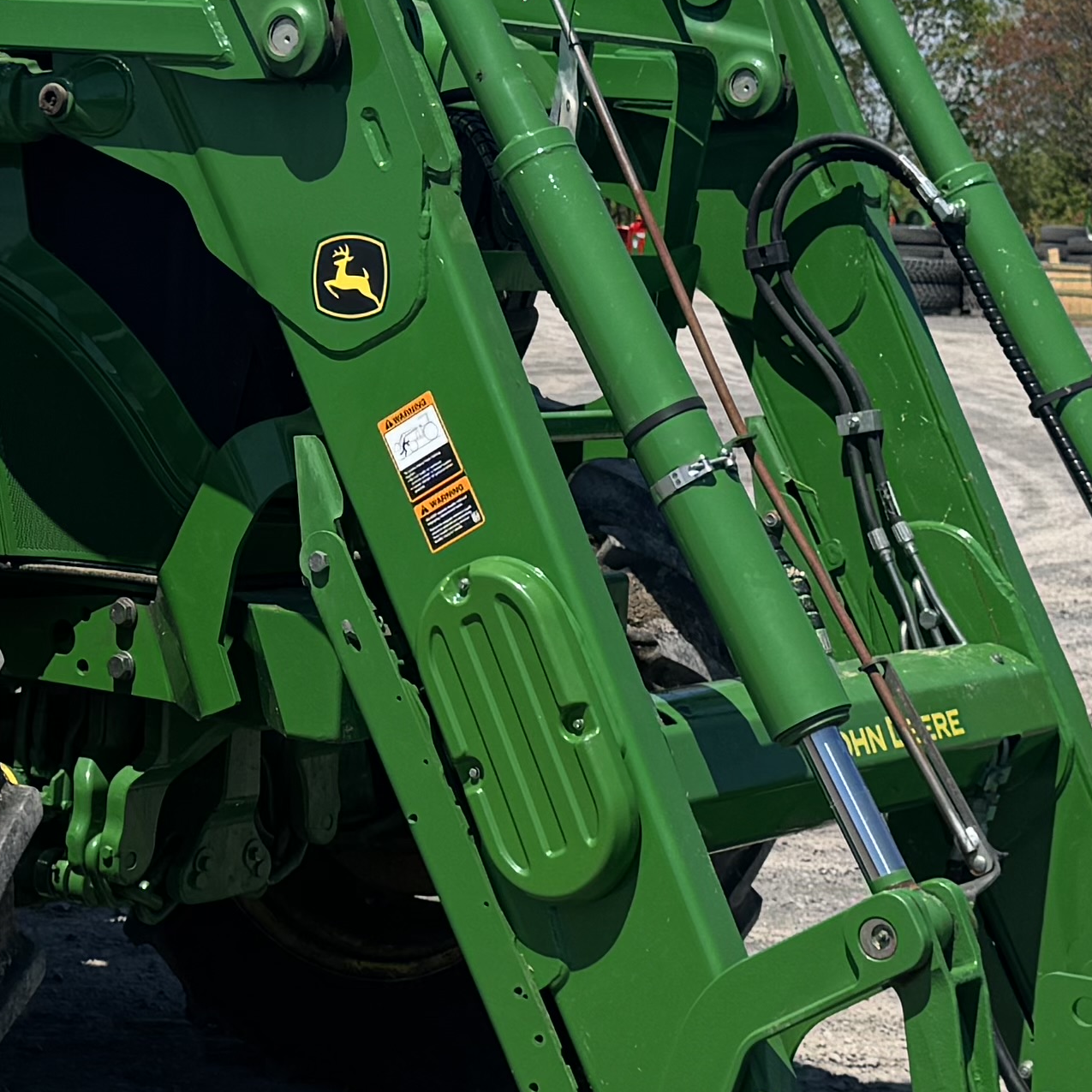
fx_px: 3391
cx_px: 254
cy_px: 522
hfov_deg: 18.2
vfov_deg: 18.3
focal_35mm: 95
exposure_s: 1/4608
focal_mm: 6.76
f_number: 1.78
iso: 80
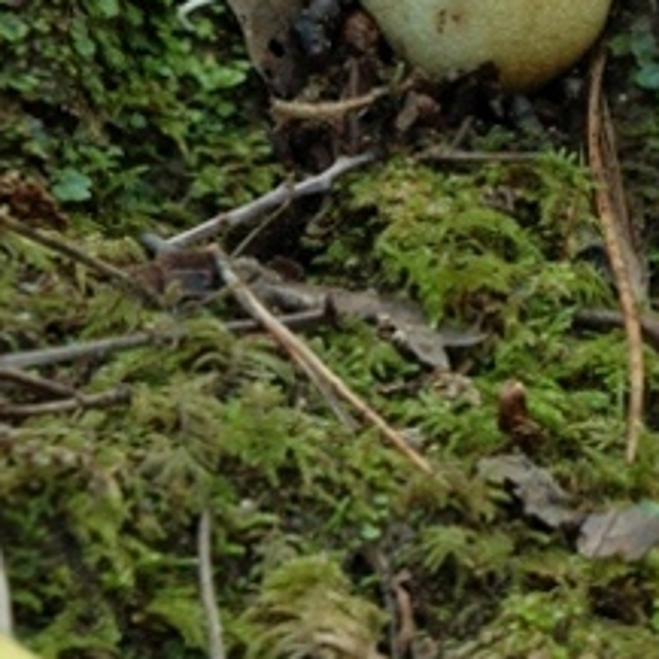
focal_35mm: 283
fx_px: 6095
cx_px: 963
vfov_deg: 6.2
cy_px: 97
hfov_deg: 6.1
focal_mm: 70
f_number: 16
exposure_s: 1.6
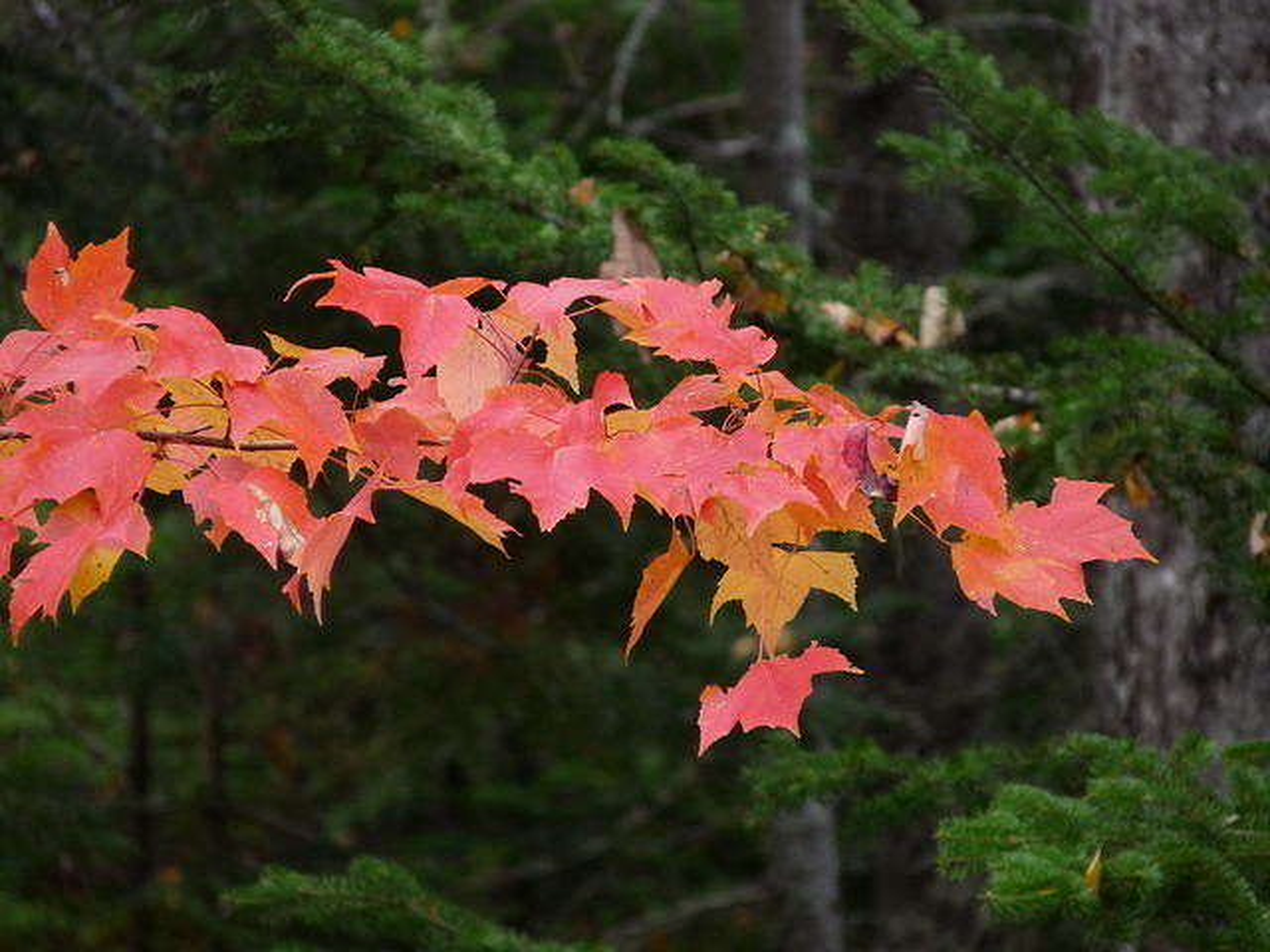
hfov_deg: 4.1
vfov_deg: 3.1
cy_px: 476
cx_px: 635
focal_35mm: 486
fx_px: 17830
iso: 250
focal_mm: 86.4
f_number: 4.4
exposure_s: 1/125
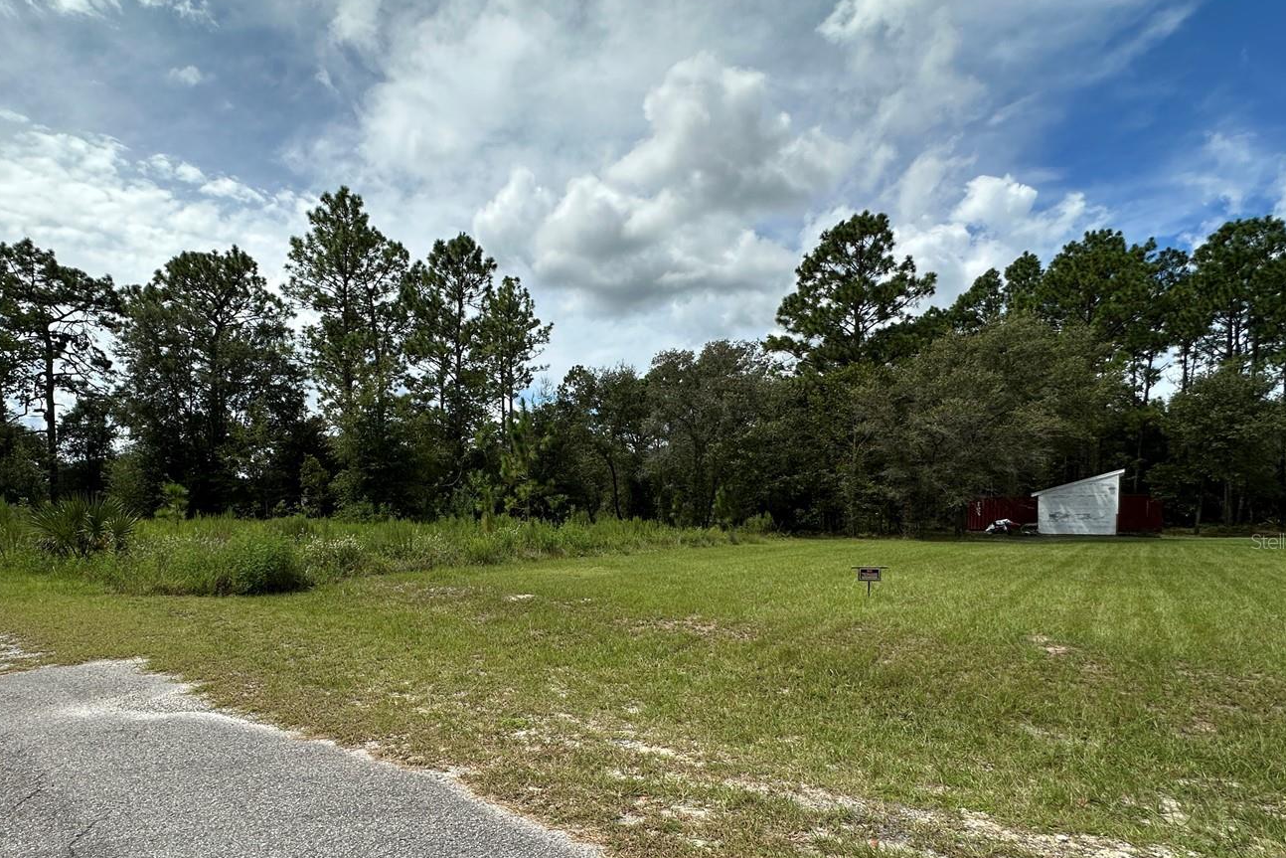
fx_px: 643
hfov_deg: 89.4
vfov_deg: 66.3
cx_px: 550
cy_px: 541
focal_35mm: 18
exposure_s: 1/1531
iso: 50
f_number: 2.2
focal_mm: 2.22
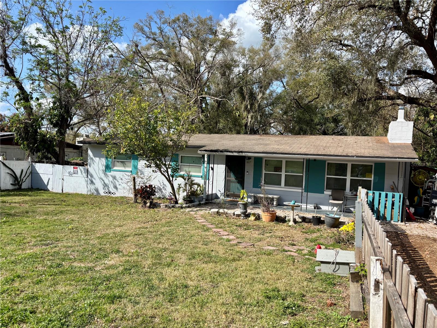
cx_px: 218
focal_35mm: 26
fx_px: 328
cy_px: 164
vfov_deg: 53.1
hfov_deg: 67.3
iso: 50
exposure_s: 1/2639
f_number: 1.6
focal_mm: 5.96
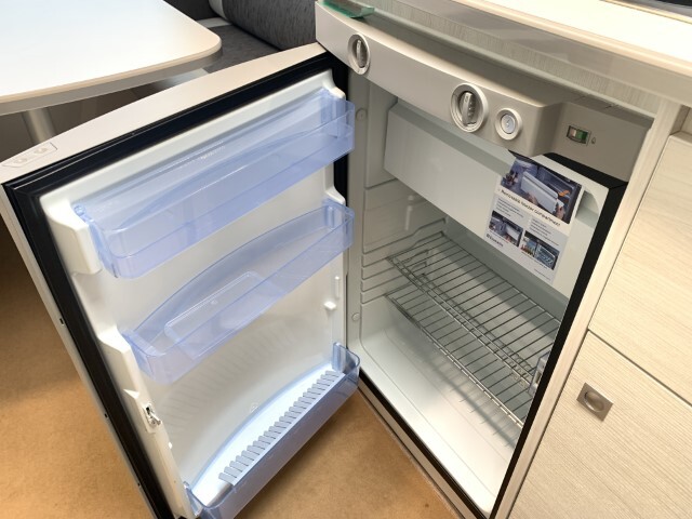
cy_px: 260
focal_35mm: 26
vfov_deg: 53.1
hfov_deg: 67.3
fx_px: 520
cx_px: 346
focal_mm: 4.25
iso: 125
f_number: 1.8
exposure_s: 1/60
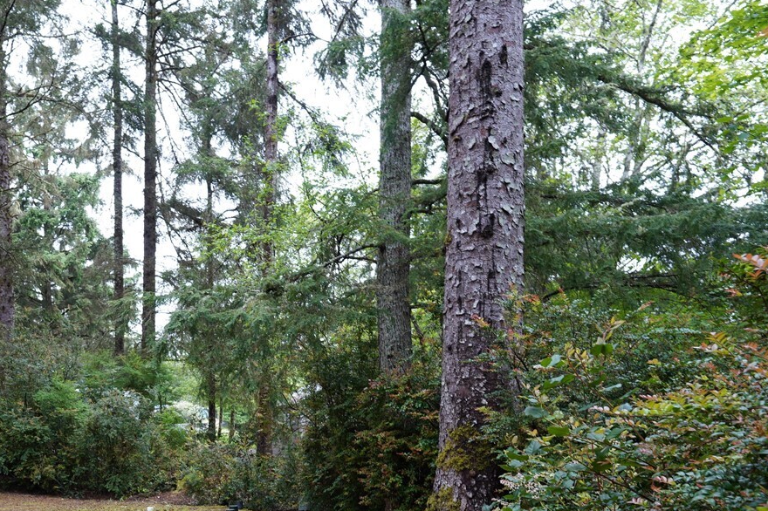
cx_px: 135
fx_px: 576
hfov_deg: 60.9
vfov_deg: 44.2
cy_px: 448
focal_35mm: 27
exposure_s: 1/30
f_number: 4
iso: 160
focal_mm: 14
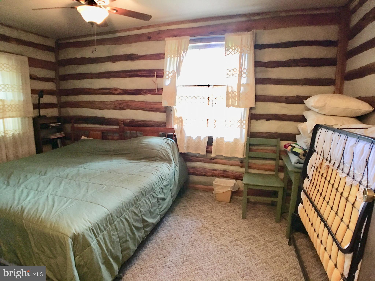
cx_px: 188
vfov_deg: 48.2
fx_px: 314
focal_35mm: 29
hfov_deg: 61.7
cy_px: 140
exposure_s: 1/10
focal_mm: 4.15
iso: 100
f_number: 2.2
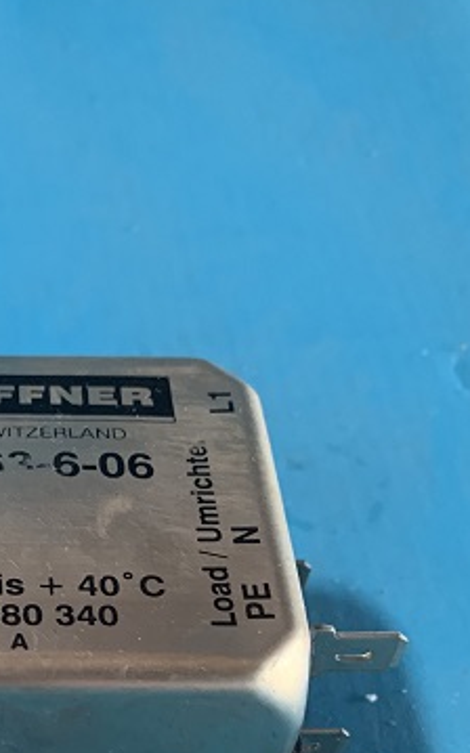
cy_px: 685
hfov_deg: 20.0
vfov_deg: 31.4
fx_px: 1272
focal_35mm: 62
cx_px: -47
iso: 250
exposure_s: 1/60
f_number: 1.8
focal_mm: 4.25
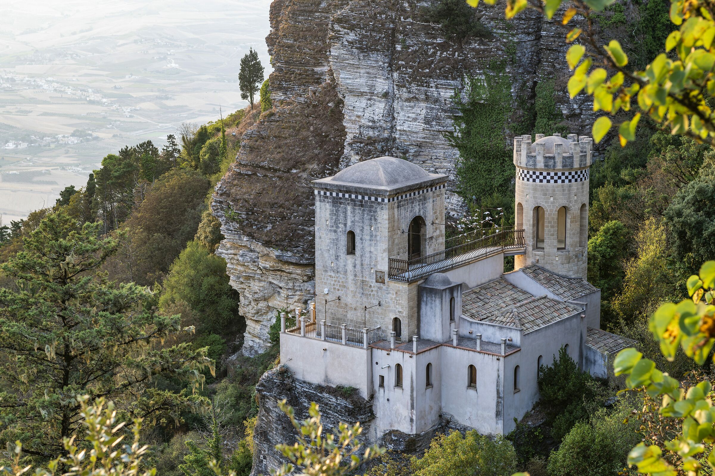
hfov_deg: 28.8
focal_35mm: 70
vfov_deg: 19.5
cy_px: 238
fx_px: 1390
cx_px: 358
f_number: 8
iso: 100
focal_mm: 70
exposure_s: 1/4
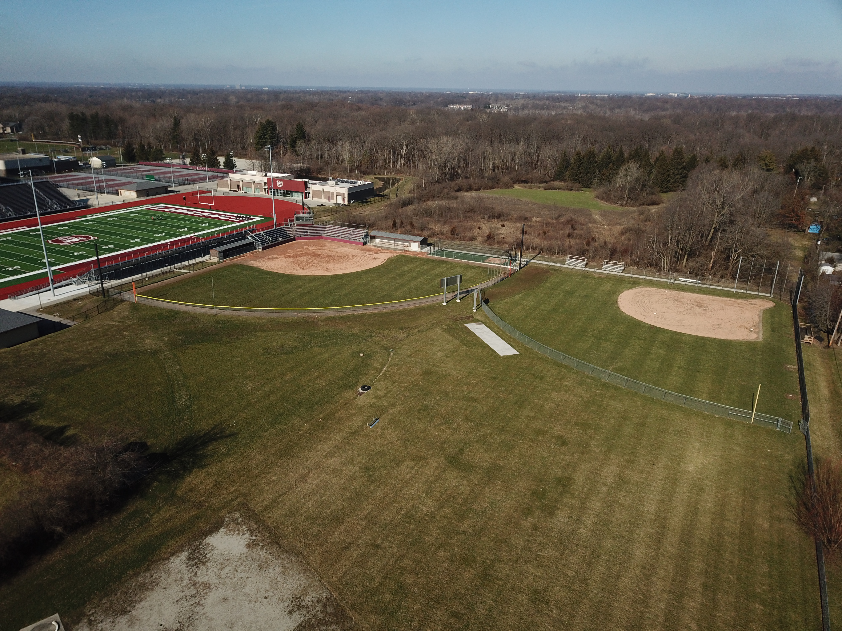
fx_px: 632
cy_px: 316
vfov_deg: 53.1
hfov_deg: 67.3
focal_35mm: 26
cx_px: 421
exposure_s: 1/2062
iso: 100
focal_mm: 4.7
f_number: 2.2
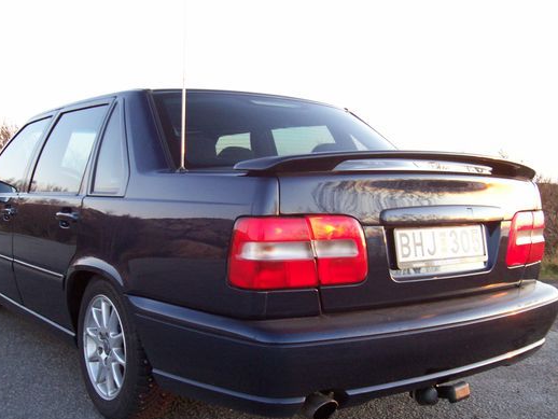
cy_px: 246
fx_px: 677
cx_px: 249
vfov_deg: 34.3
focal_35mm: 42
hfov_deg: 44.7
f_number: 2.7
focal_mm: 5.6
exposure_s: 1/32
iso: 116
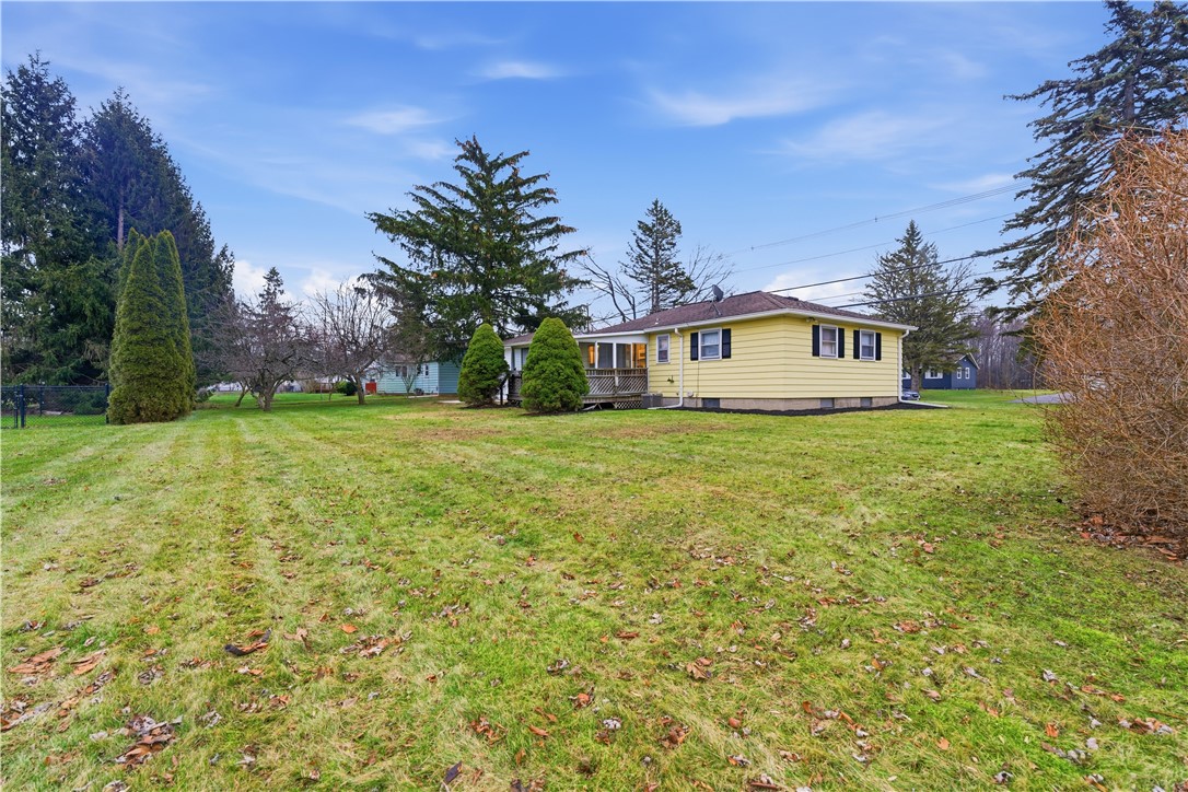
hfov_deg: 96.7
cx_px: 594
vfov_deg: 73.7
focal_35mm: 16
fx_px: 528
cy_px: 396
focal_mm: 16
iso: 100
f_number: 7.1
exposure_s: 1/60
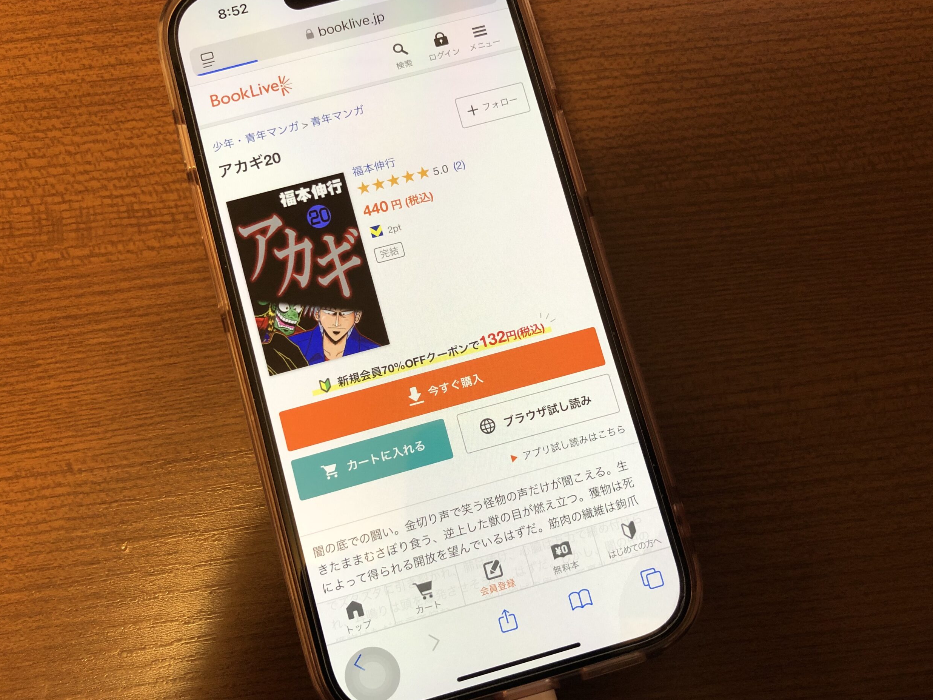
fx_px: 782
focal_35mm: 29
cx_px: 461
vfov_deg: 48.2
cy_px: 341
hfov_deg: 61.7
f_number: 1.8
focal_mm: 3.99
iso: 64
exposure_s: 1/17
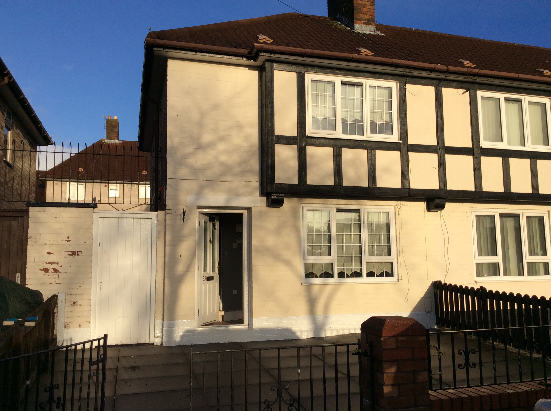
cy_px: 206
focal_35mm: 32
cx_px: 276
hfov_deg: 56.9
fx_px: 509
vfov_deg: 44.1
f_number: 2.4
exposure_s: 1/1506
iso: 32
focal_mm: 3.3
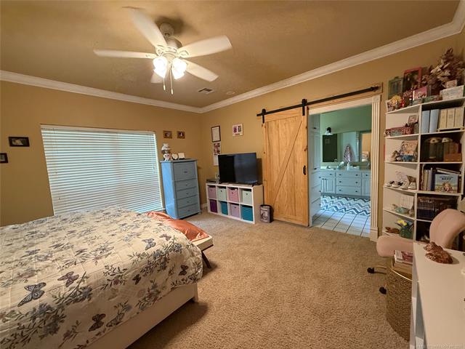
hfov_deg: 102.1
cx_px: 232
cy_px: 174
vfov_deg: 85.7
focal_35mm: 14
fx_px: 188
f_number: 2.2
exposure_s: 1/60
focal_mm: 2.22
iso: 500
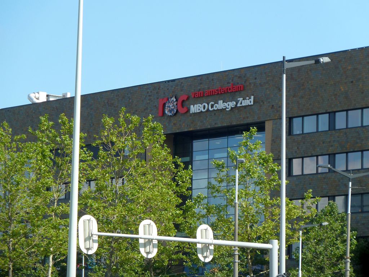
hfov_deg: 11.7
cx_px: 184
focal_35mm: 169
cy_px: 138
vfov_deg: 8.8
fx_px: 1802
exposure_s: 1/250
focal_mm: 27.8
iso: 80
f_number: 4.5
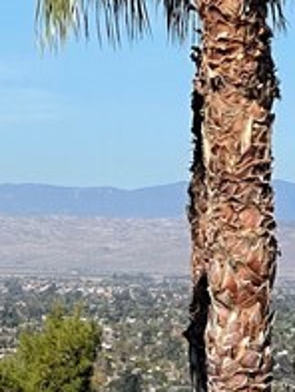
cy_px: 378
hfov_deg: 4.5
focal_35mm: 333
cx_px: 367
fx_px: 3780
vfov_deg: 5.9
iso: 20
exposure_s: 1/1815
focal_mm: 7.5
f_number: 2.2
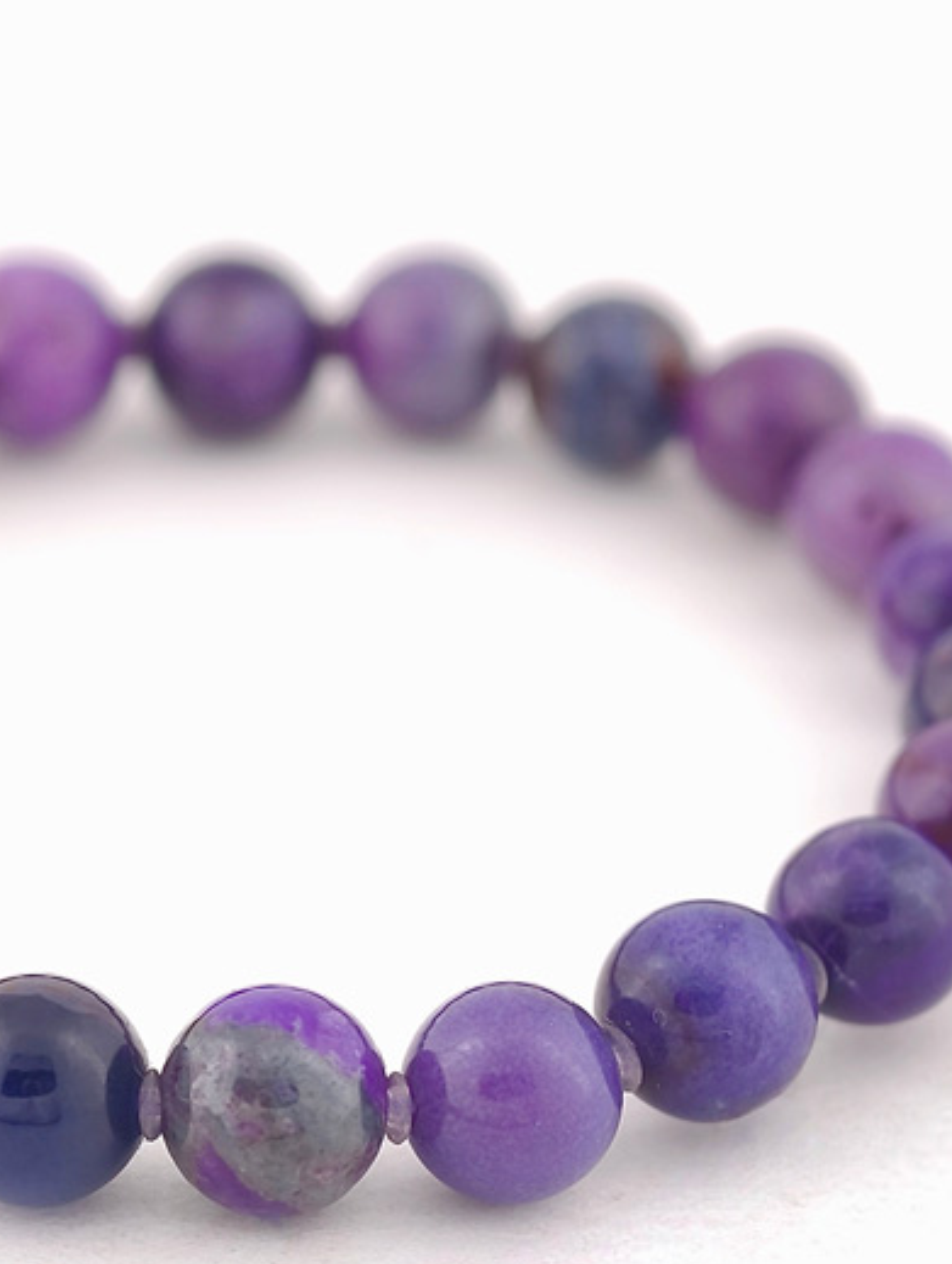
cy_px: 734
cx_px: 246
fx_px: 7386
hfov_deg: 7.4
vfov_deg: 9.8
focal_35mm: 202
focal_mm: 22.48
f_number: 2.67
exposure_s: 1/161
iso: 125
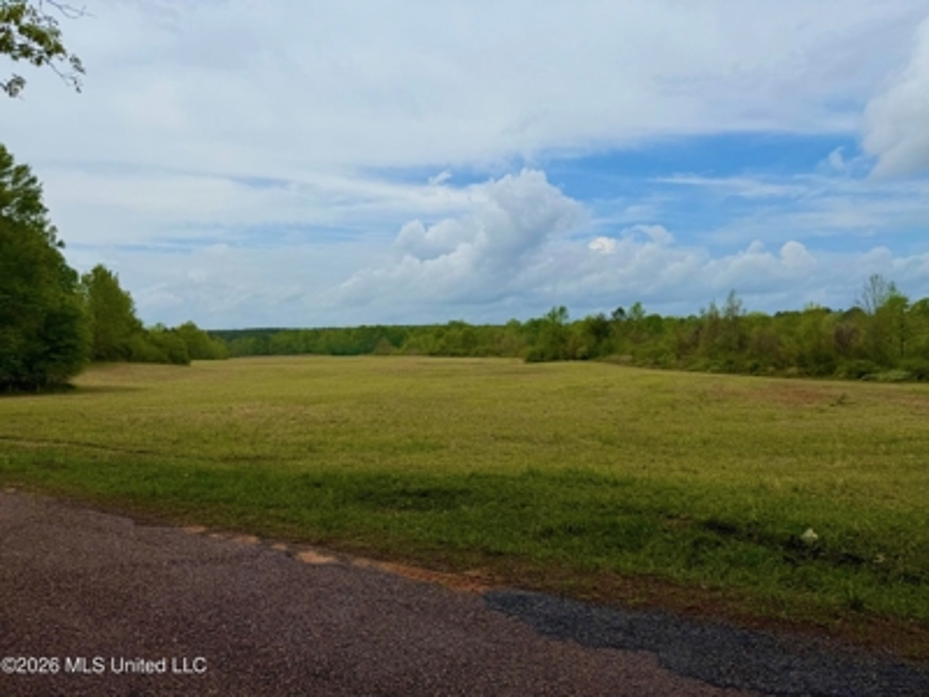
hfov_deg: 71.6
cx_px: 464
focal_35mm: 24
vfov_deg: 56.8
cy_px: 348
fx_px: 644
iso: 80
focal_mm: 6.76
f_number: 1.78
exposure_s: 1/10309
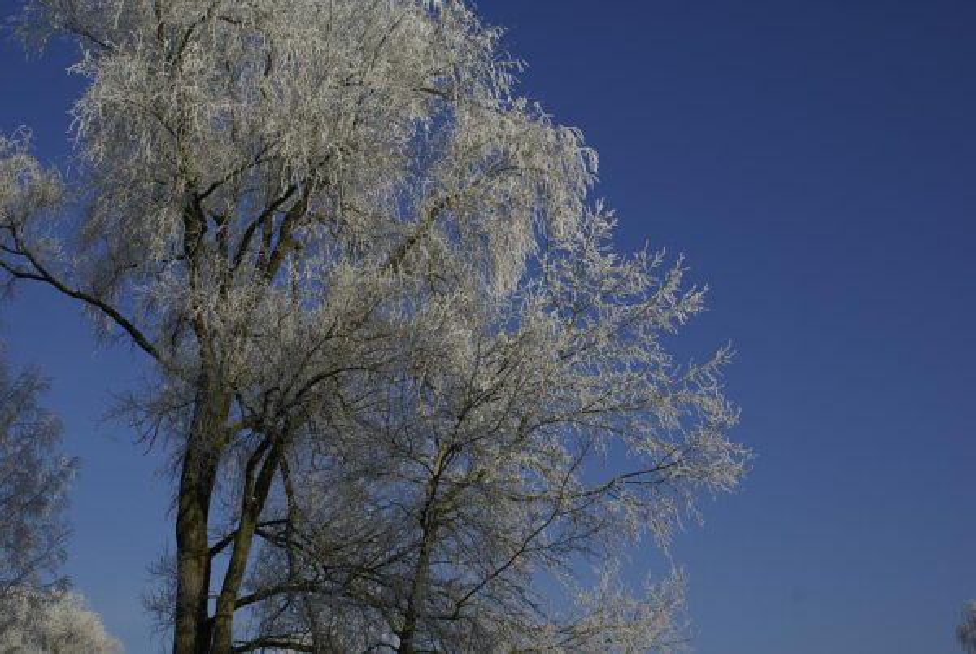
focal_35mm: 42
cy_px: 327
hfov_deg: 46.3
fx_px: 1140
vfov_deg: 32.0
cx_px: 488
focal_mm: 28
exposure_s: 1/320
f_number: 9
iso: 100
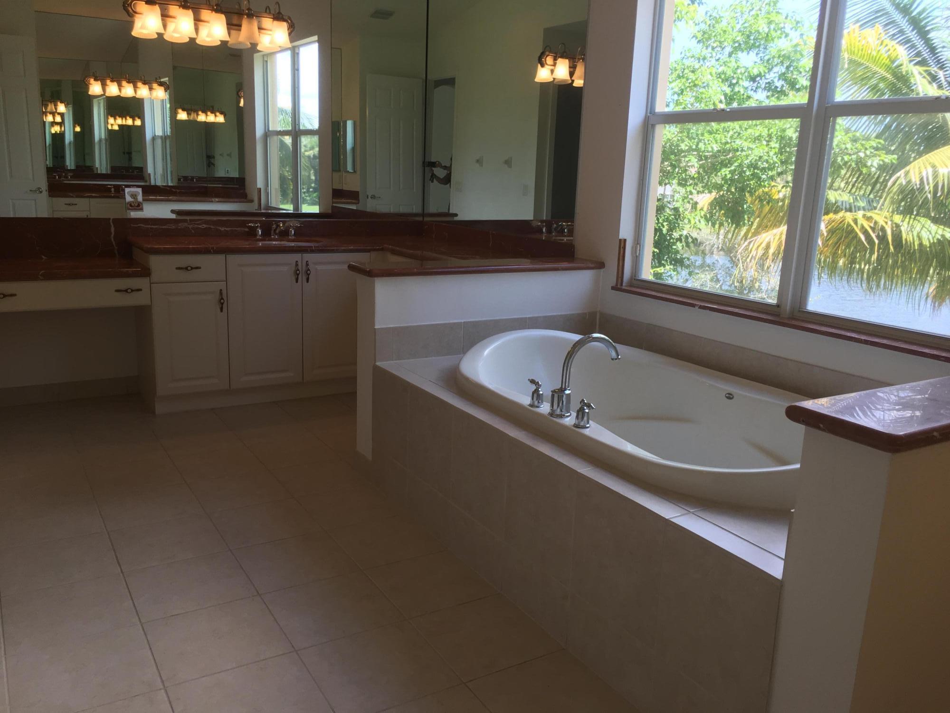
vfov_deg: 48.2
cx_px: 475
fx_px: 796
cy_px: 356
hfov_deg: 61.7
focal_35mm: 29
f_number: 2.2
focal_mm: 4.15
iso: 32
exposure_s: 1/120
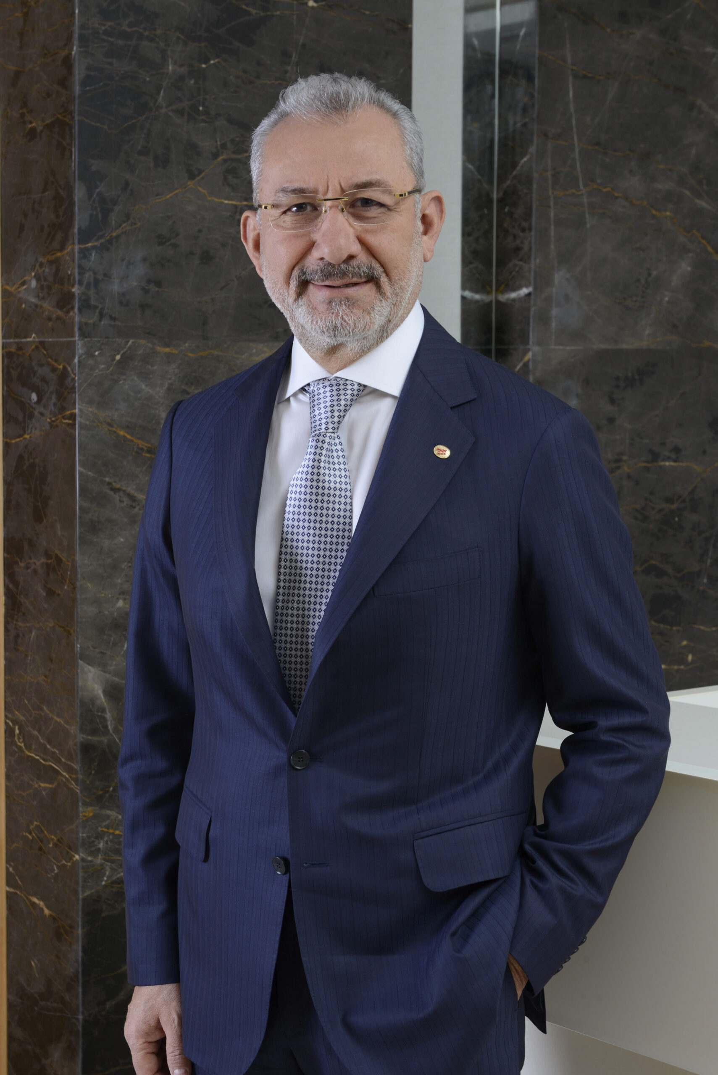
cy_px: 538
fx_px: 2092
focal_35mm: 70
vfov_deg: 28.8
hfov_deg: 19.5
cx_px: 359
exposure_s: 1/125
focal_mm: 70
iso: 200
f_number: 11
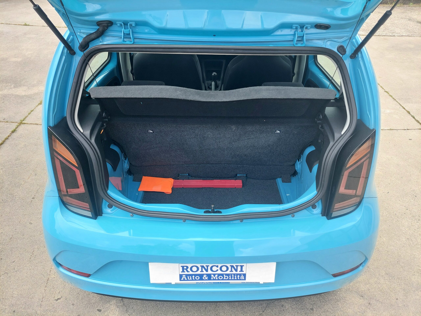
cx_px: 210
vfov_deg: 54.9
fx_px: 304
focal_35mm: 25
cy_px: 158
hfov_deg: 69.4
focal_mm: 5.23
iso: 40
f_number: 1.8
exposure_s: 1/200
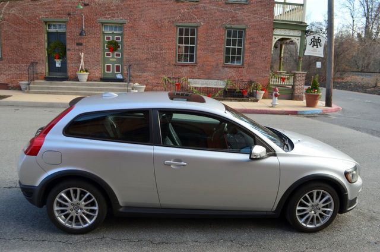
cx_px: 190
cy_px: 126
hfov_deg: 62.0
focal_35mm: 30
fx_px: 316
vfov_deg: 43.4
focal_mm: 20
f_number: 7.1
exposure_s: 1/200
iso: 200
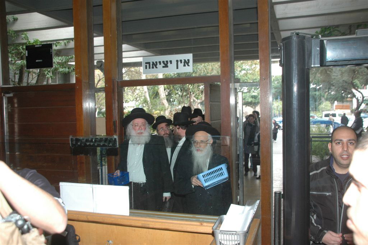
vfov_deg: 39.9
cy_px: 122
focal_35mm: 33
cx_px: 184
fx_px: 337
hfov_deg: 57.3
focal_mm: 22
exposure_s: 1/100
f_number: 5
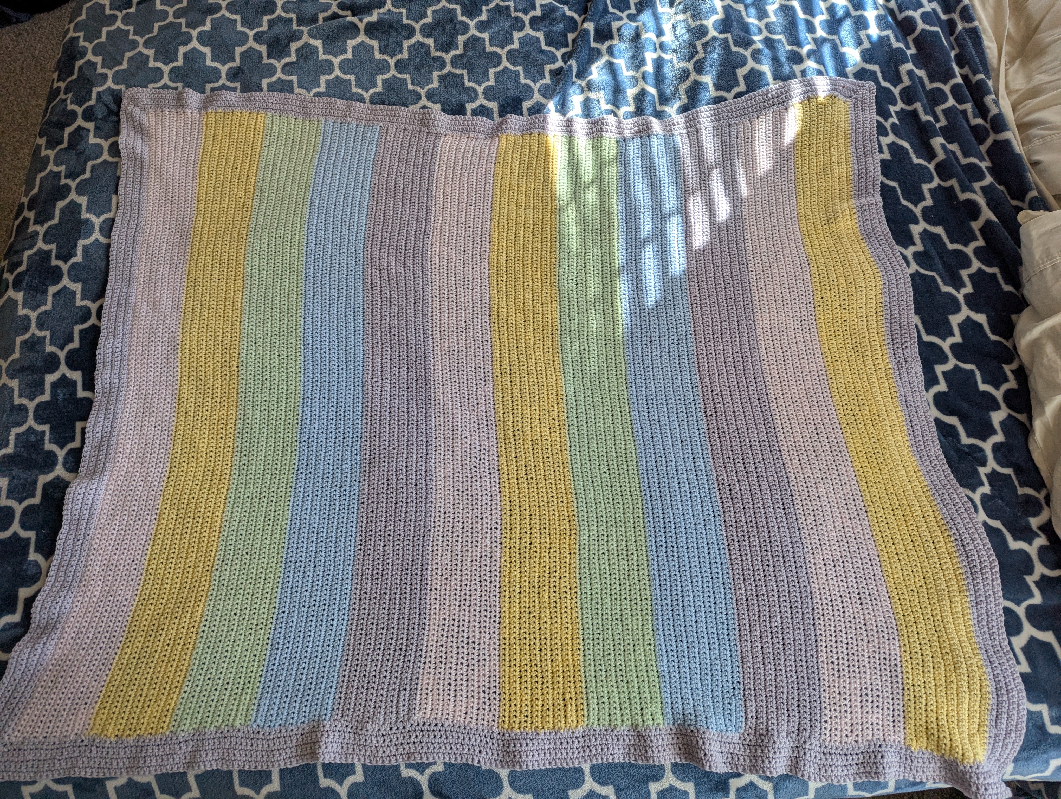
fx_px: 737
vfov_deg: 56.9
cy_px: 400
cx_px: 530
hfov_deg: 71.5
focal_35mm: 24
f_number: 1.85
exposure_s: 1/33.3
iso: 55
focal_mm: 6.81
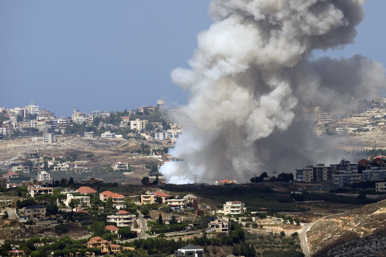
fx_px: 8631
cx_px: 249
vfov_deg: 1.7
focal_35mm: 805
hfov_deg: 2.6
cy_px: 104
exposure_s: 1/2000
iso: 320
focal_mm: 600
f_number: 8
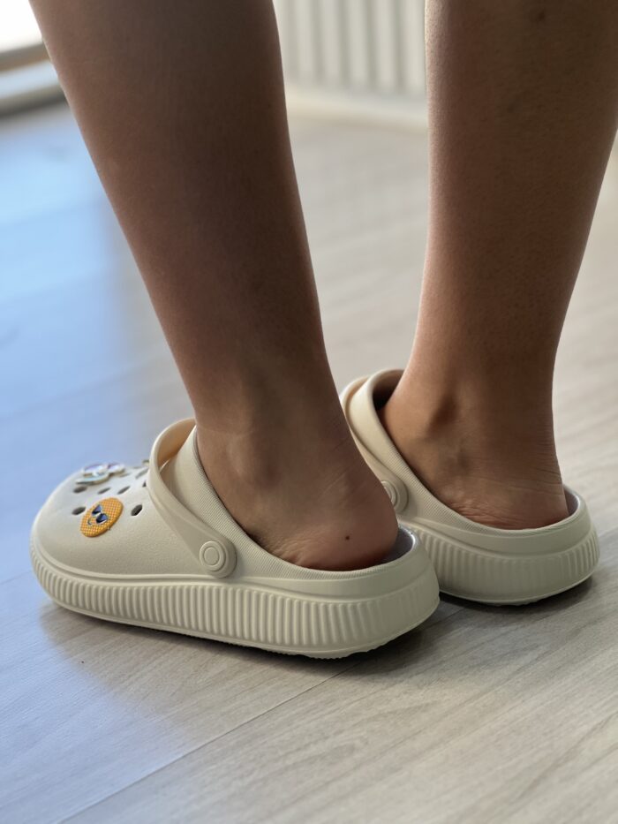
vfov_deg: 25.3
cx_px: 309
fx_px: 1832
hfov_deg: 19.1
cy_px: 412
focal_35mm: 77
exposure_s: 1/121
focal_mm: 9
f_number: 2.8
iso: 100
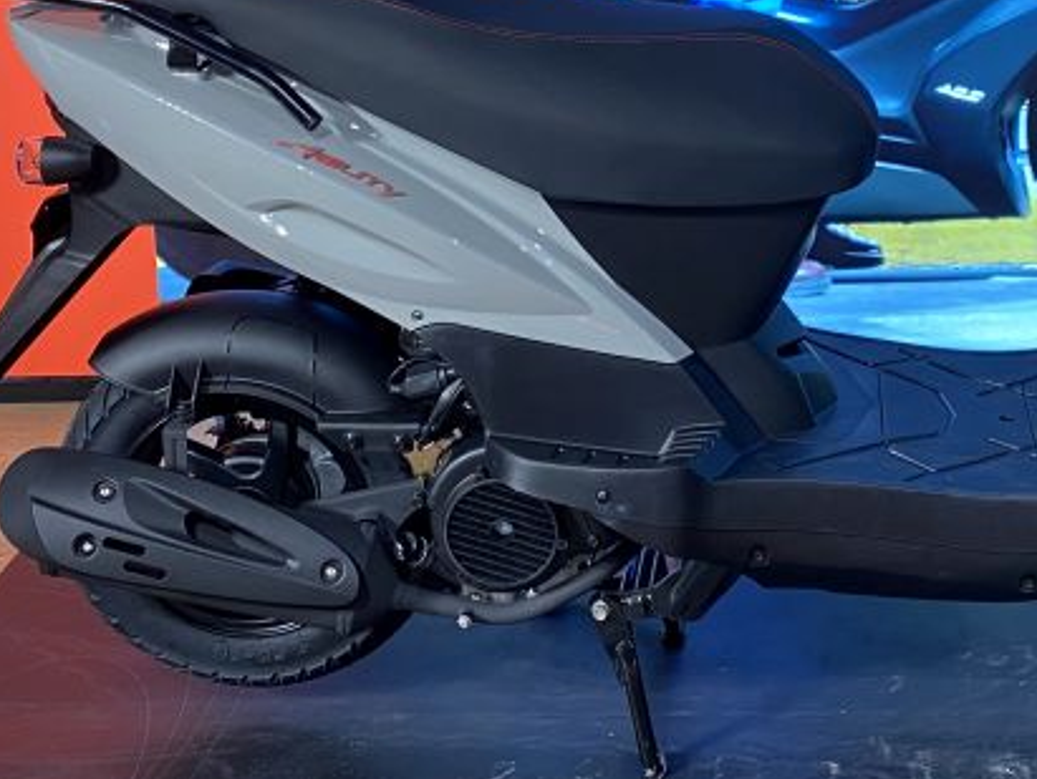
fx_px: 2009
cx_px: 802
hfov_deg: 28.4
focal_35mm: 67
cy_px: 44
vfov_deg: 21.4
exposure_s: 1/50
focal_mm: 4.25
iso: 100
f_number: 1.8
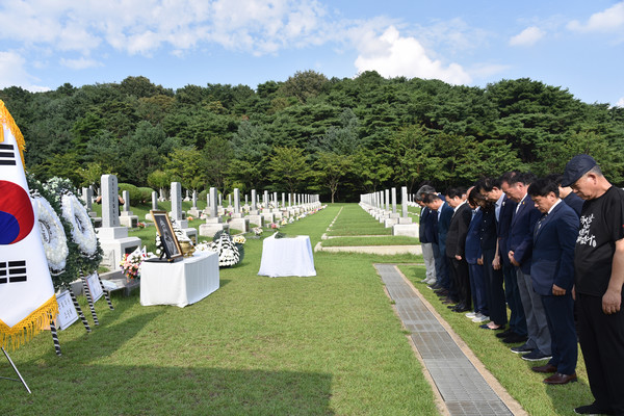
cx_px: 312
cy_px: 208
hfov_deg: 61.9
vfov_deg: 43.6
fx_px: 520
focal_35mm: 30
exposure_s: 1/200
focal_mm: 30
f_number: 8
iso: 100
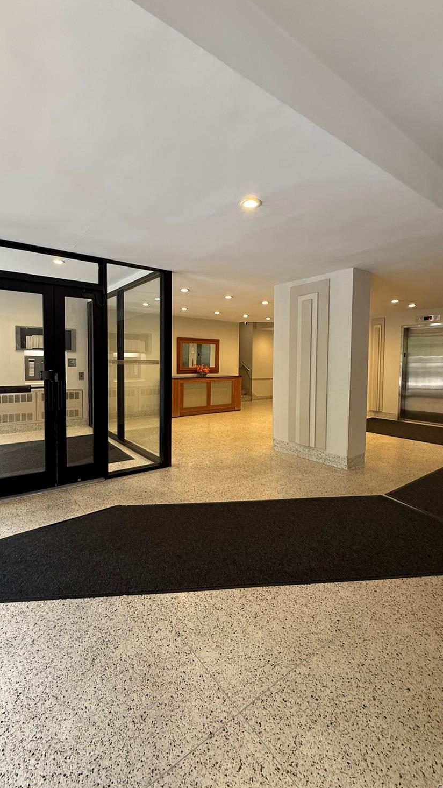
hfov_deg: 66.8
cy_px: 381
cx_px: 189
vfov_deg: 99.3
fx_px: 334
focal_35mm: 16
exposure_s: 1/60
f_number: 2.2
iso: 200
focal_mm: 2.22
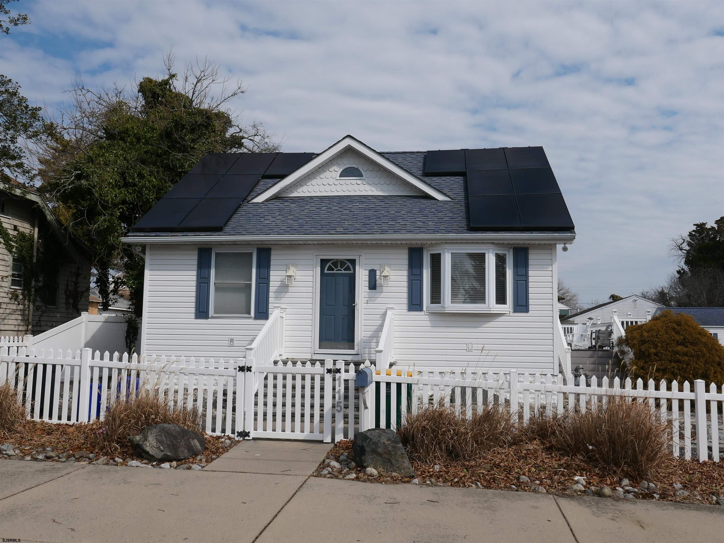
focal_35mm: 32
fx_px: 669
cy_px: 272
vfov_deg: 44.2
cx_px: 362
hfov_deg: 56.8
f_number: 5.6
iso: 200
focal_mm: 14.3
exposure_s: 1/1300
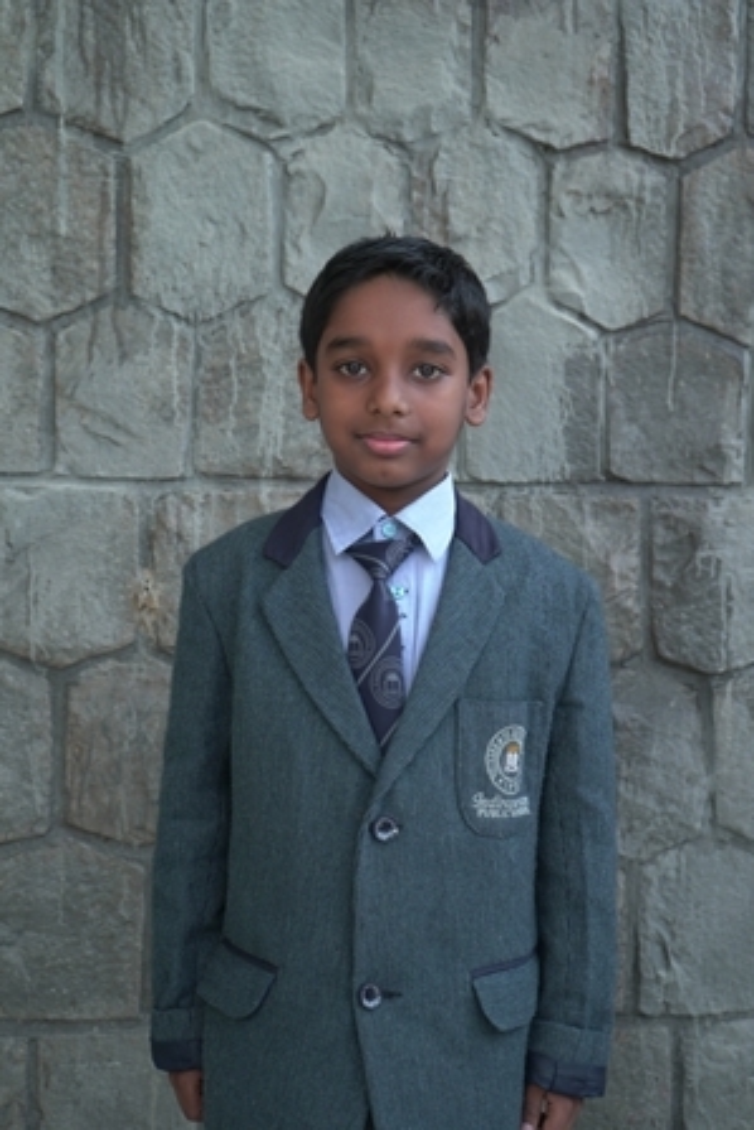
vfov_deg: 33.4
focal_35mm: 60
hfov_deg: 22.6
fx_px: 1883
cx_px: 377
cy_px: 565
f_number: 5
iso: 200
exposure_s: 1/125
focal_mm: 60
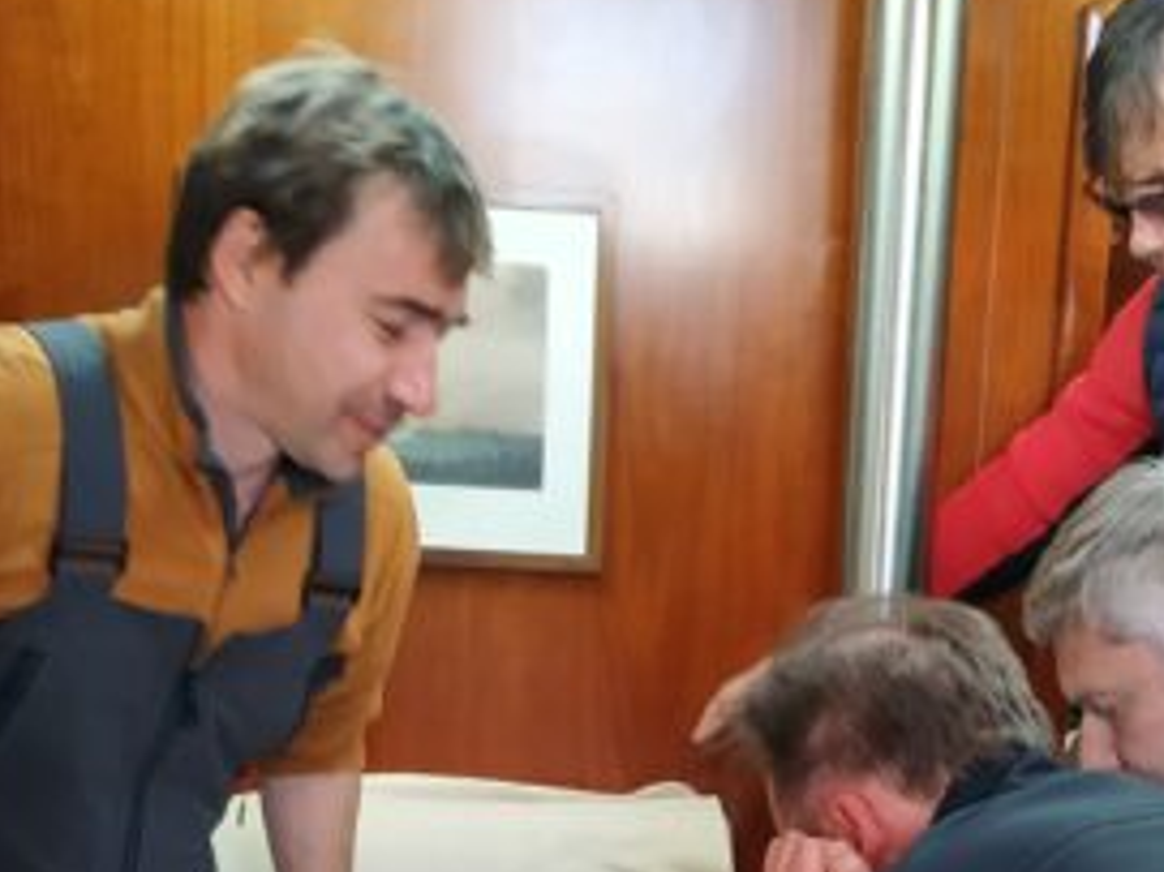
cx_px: 773
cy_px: 898
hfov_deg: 28.4
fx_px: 2286
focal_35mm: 68
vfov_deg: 20.8
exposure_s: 1/33
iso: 250
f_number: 1.9
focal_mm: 3.94
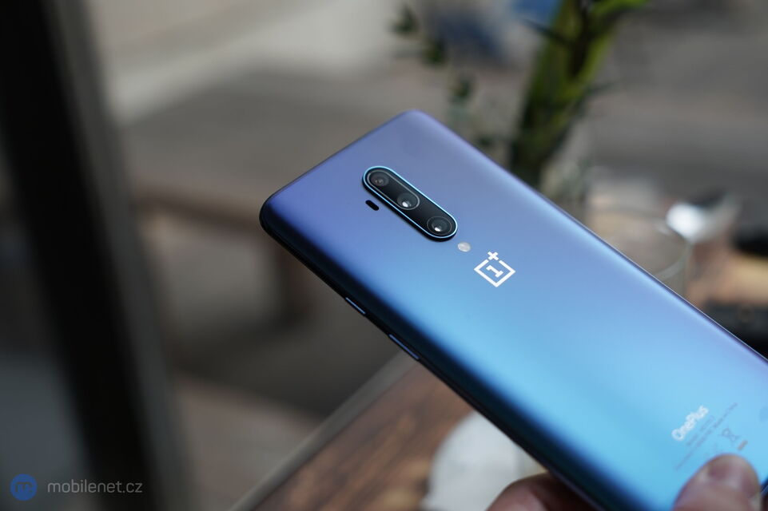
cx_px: 384
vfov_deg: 26.5
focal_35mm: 51
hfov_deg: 38.9
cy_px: 256
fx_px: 1088
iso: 250
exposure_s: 1/200
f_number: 4
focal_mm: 51
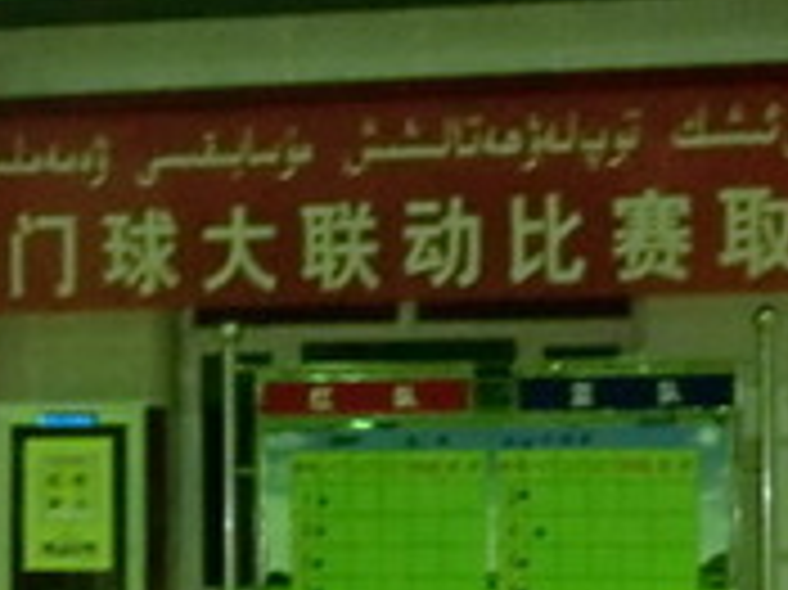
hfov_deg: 10.4
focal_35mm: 189
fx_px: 4299
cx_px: 63
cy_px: 365
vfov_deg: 7.8
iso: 800
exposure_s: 1/15
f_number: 4.2
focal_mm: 9.8
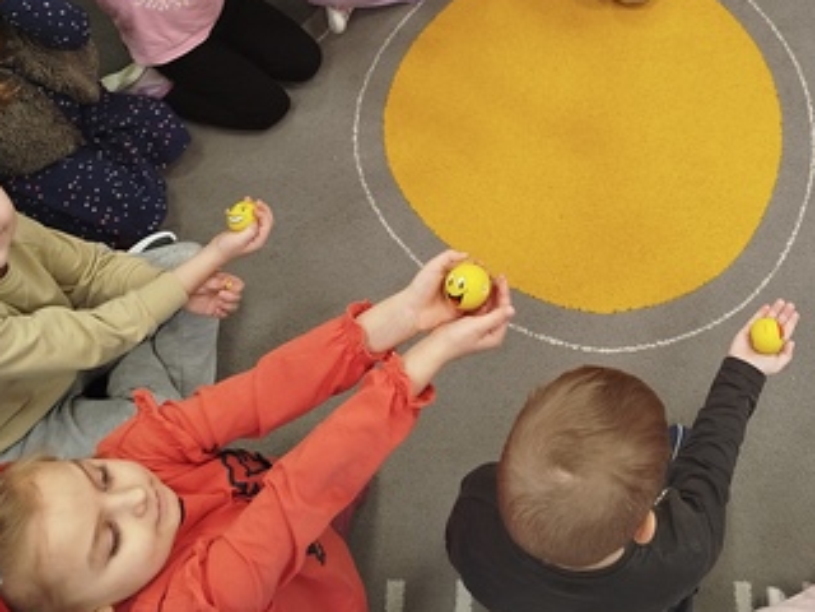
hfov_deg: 41.4
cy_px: 97
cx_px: 563
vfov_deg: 31.1
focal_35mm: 45
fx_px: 1059
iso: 200
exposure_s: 1/50
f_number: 1.7
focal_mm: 5.31
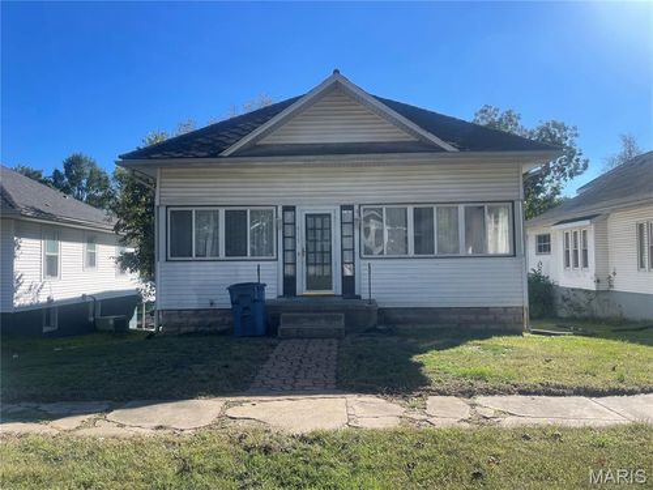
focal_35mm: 25
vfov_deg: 54.9
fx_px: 472
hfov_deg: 69.4
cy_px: 245
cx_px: 326
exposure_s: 1/2545
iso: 32
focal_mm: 5.1
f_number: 1.6
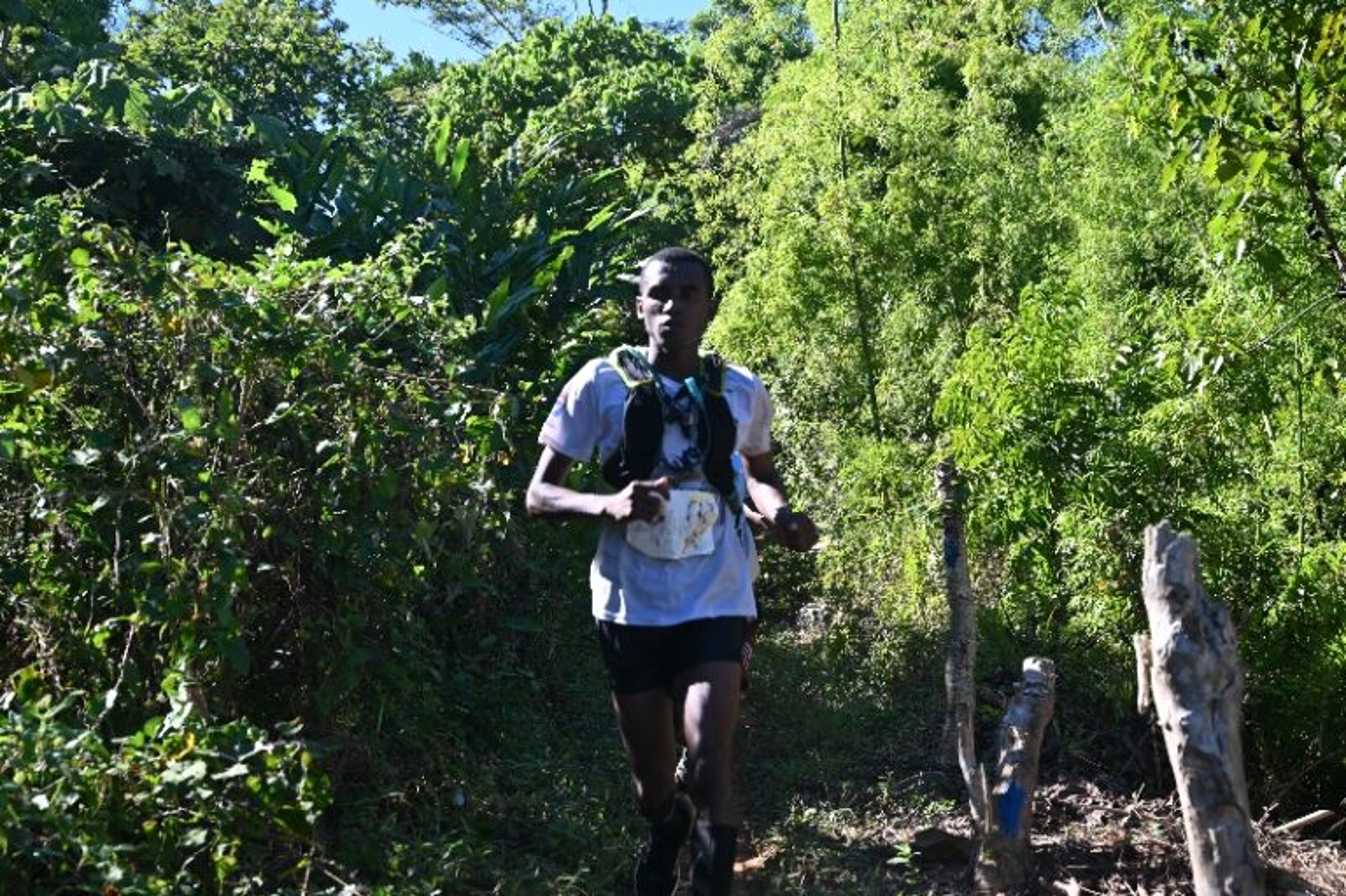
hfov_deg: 38.2
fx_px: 1943
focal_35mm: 52
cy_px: 448
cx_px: 673
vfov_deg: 26.0
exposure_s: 1/250
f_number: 5.6
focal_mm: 52
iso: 140
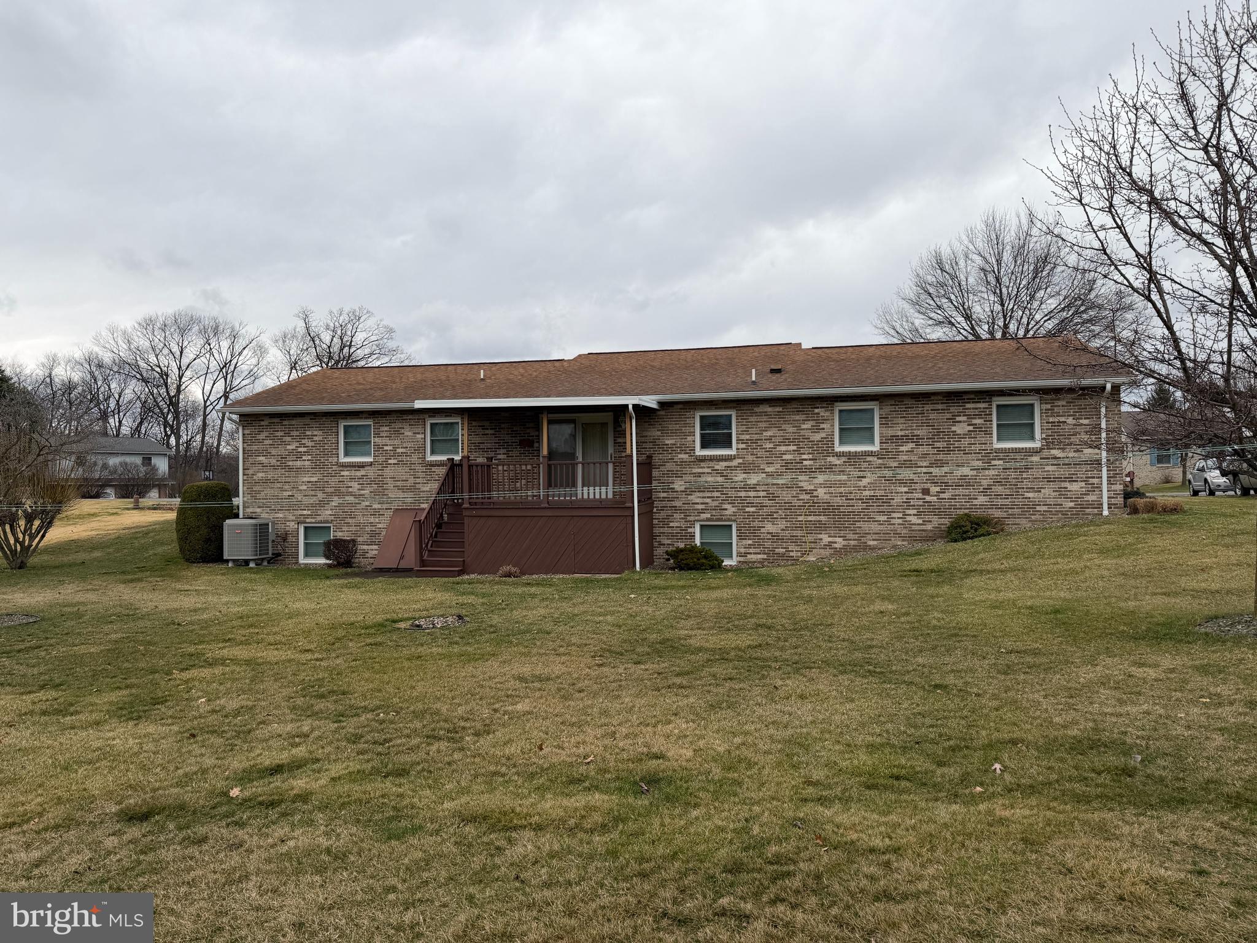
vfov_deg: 56.8
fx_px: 872
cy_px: 472
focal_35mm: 24
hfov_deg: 71.6
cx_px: 628
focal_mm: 6.76
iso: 80
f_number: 1.78
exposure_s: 1/1464
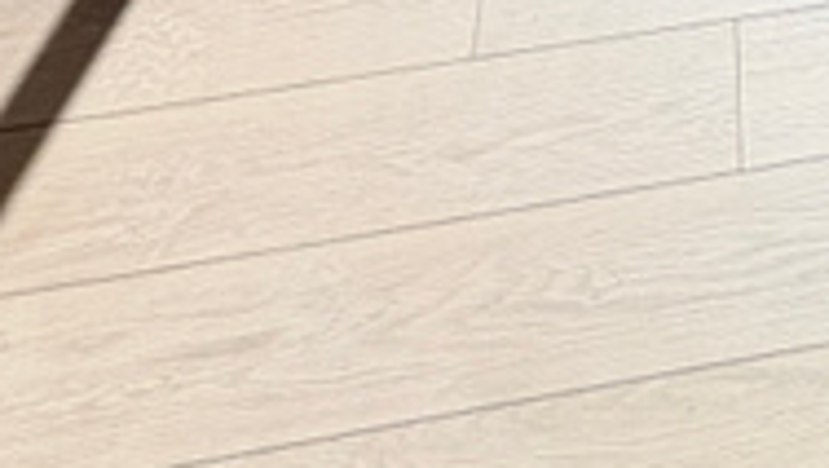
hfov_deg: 22.8
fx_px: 1826
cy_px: -1117
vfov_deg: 9.5
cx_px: 1072
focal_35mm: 83
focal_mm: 2.22
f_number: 2.2
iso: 32
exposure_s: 1/770
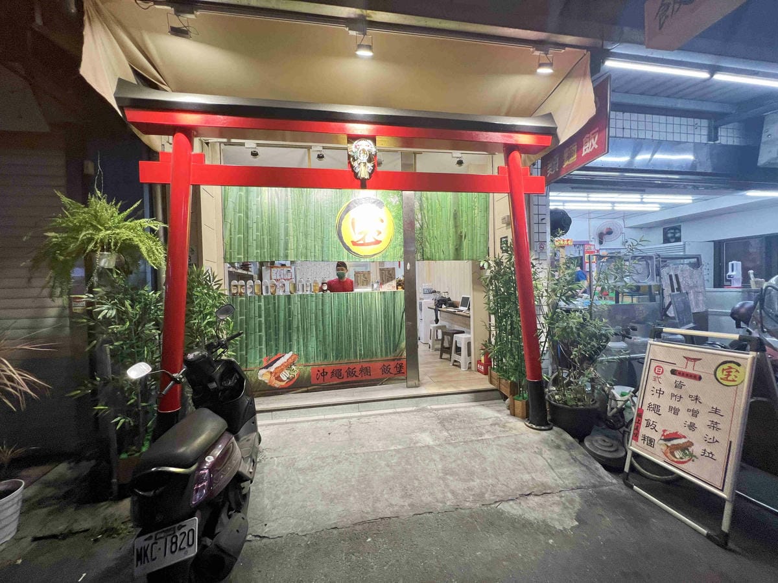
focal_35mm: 13
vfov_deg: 89.9
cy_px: 292
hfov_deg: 106.2
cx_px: 389
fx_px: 292
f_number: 1.8
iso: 160
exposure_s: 1/60
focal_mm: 1.57
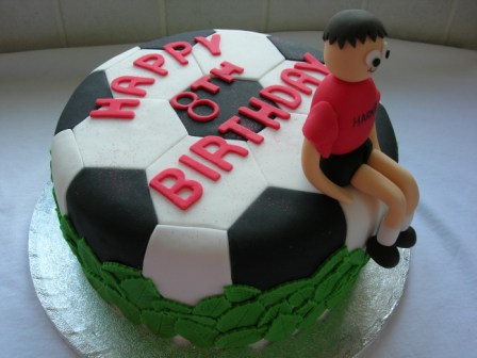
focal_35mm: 38
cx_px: 238
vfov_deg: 37.7
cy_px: 179
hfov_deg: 49.0
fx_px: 524
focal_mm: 7.8
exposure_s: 1/45.6
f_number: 4.8
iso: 64
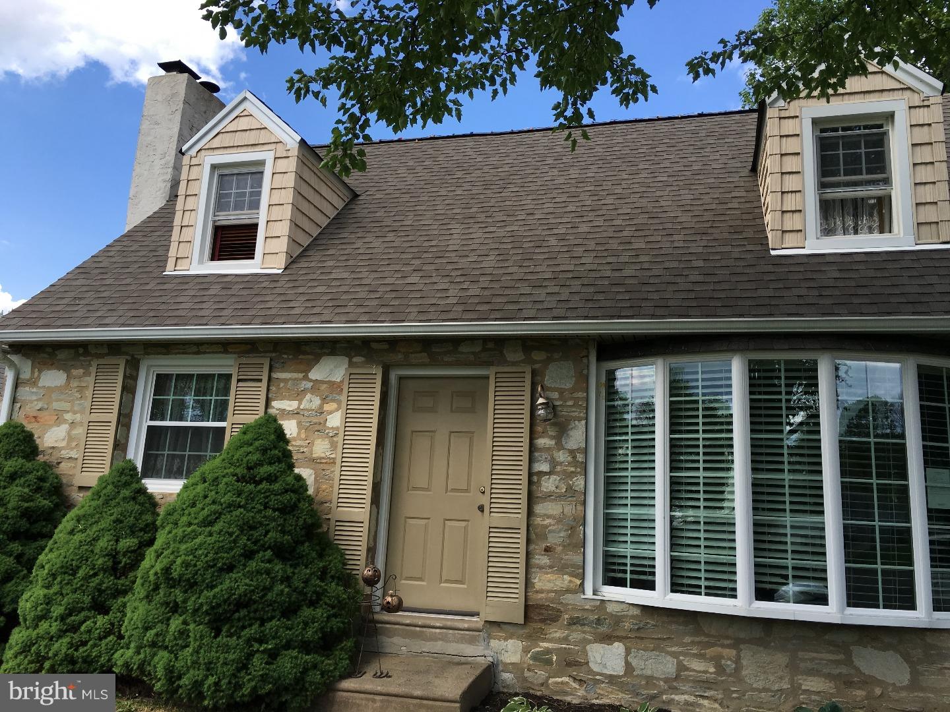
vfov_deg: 48.2
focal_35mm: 29
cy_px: 356
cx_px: 475
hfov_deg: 61.7
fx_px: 796
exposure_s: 1/680
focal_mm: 4.15
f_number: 2.2
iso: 25
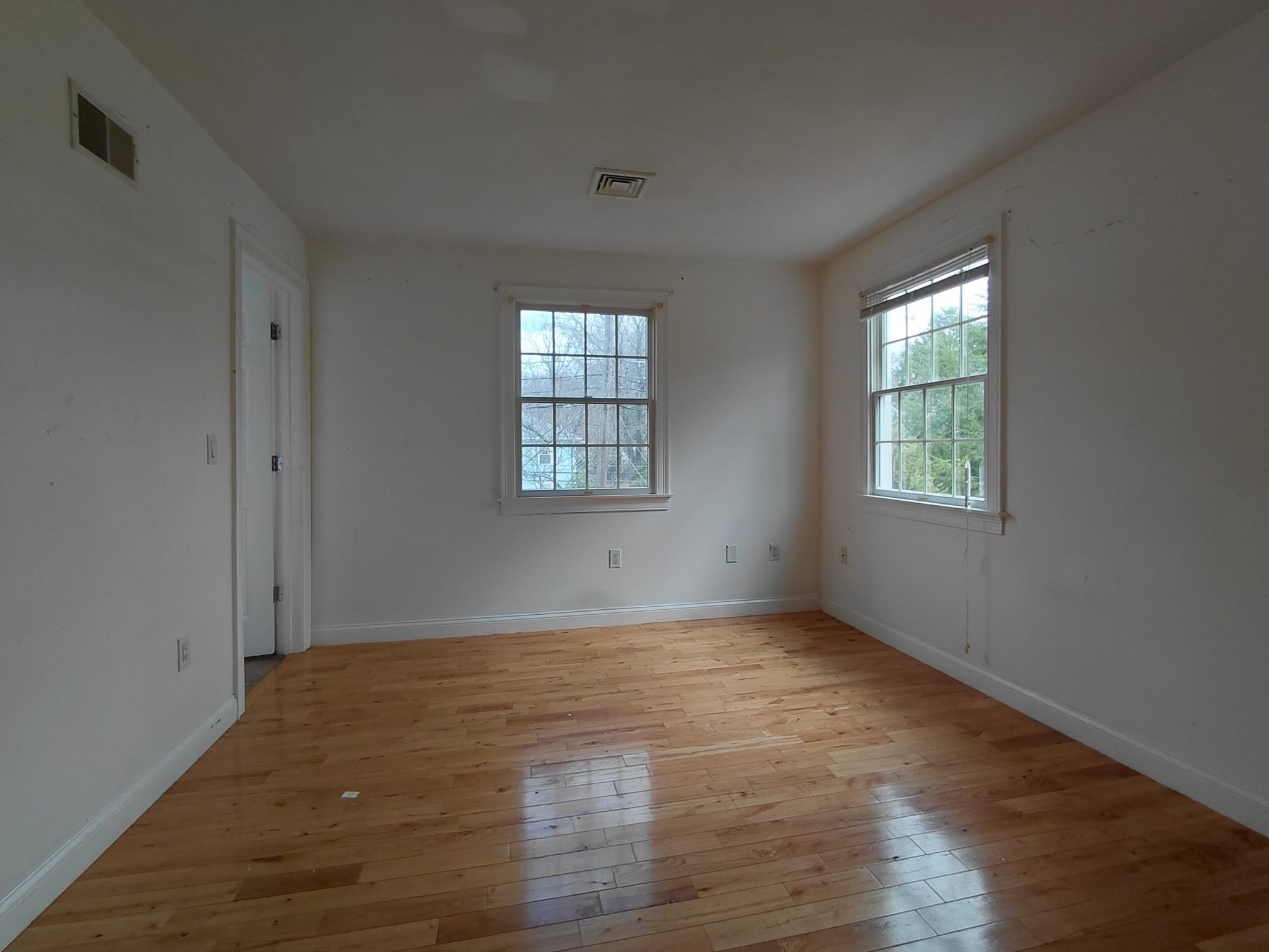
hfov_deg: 94.5
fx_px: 587
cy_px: 476
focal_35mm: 16
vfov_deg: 78.1
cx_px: 634
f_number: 2.2
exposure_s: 1/60
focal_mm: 1.64
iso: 40
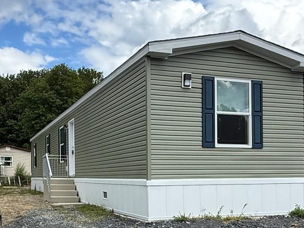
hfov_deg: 41.1
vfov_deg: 30.7
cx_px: 123
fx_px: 404
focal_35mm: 46
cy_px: 183
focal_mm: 2.22
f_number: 2.2
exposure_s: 1/2165
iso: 80
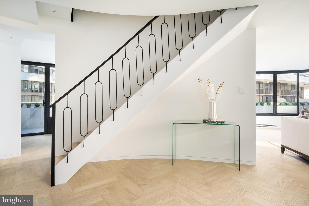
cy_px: 103
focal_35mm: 19
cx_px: 154
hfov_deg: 86.9
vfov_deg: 64.5
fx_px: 163
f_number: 14
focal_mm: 19
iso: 800
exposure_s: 1/25
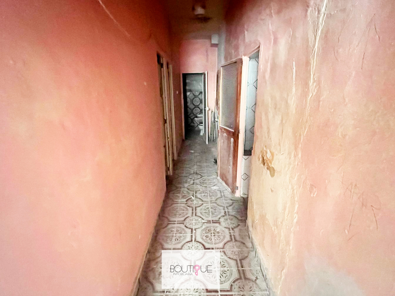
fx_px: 171
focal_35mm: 15
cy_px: 148
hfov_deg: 98.2
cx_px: 198
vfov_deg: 81.7
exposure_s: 1/50
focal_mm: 1.65
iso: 140
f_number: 2.2
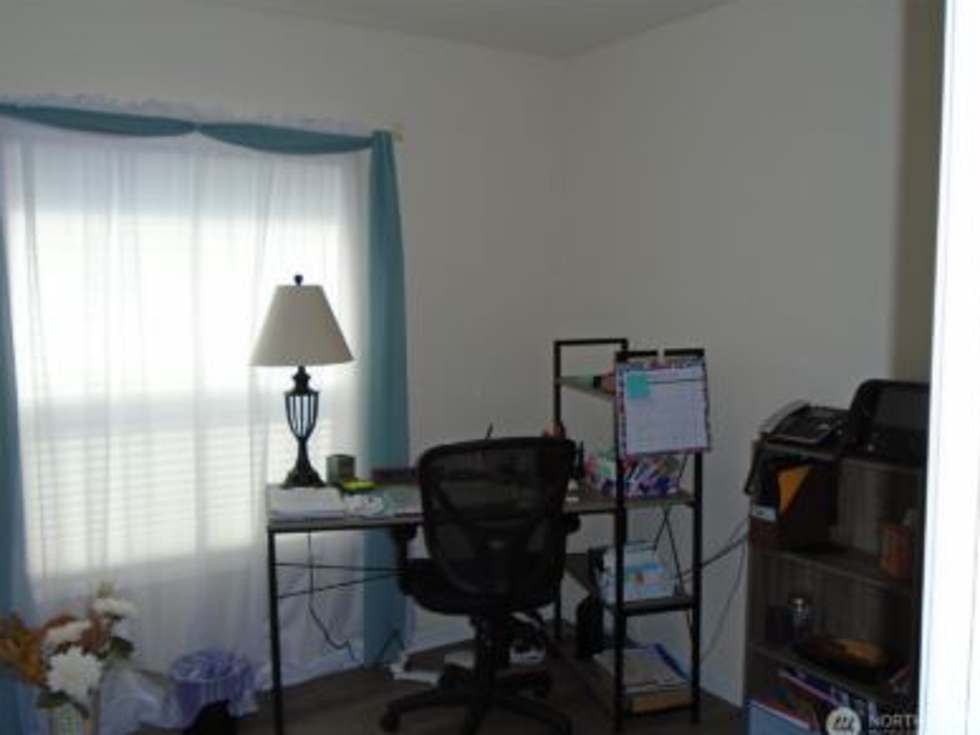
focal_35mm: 32
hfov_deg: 56.8
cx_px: 485
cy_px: 371
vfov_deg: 44.2
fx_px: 906
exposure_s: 1/200
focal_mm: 5.5
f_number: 3.5
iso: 100
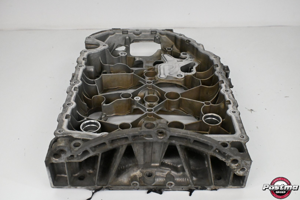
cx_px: 150
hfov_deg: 47.2
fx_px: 344
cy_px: 100
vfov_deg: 32.4
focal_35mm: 41
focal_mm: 27.5
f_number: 7.1
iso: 10000
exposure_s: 1/1250
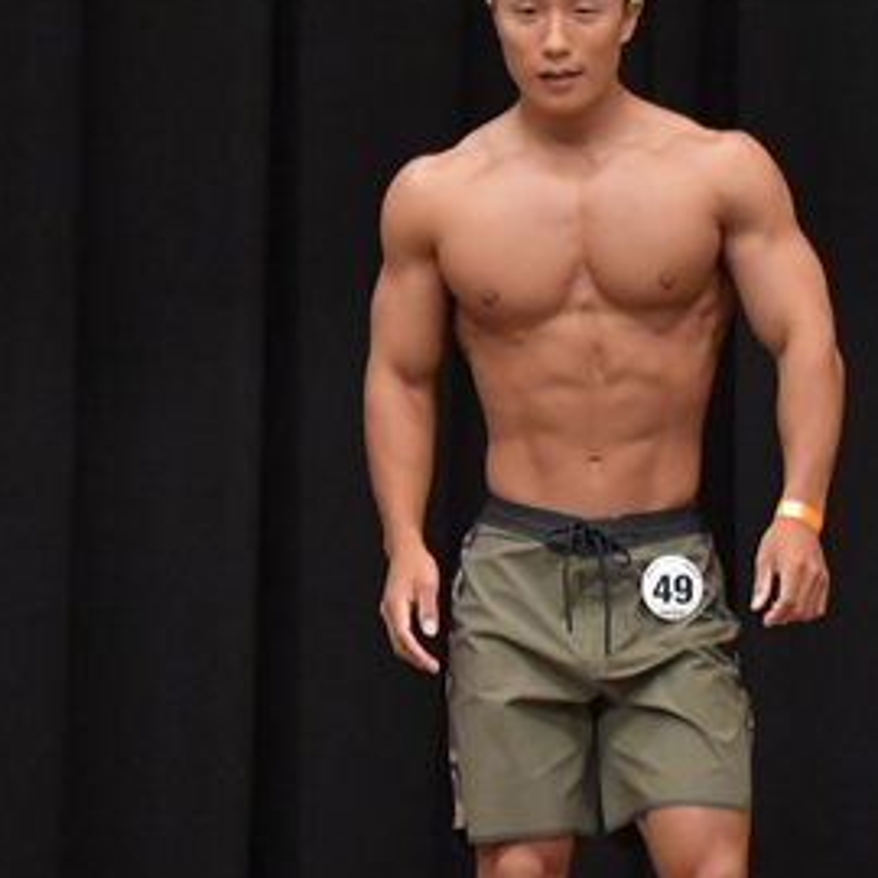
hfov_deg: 3.0
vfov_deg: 3.0
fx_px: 16787
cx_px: 567
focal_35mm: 585
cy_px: 660
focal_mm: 160
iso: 6400
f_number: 5.6
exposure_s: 1/400
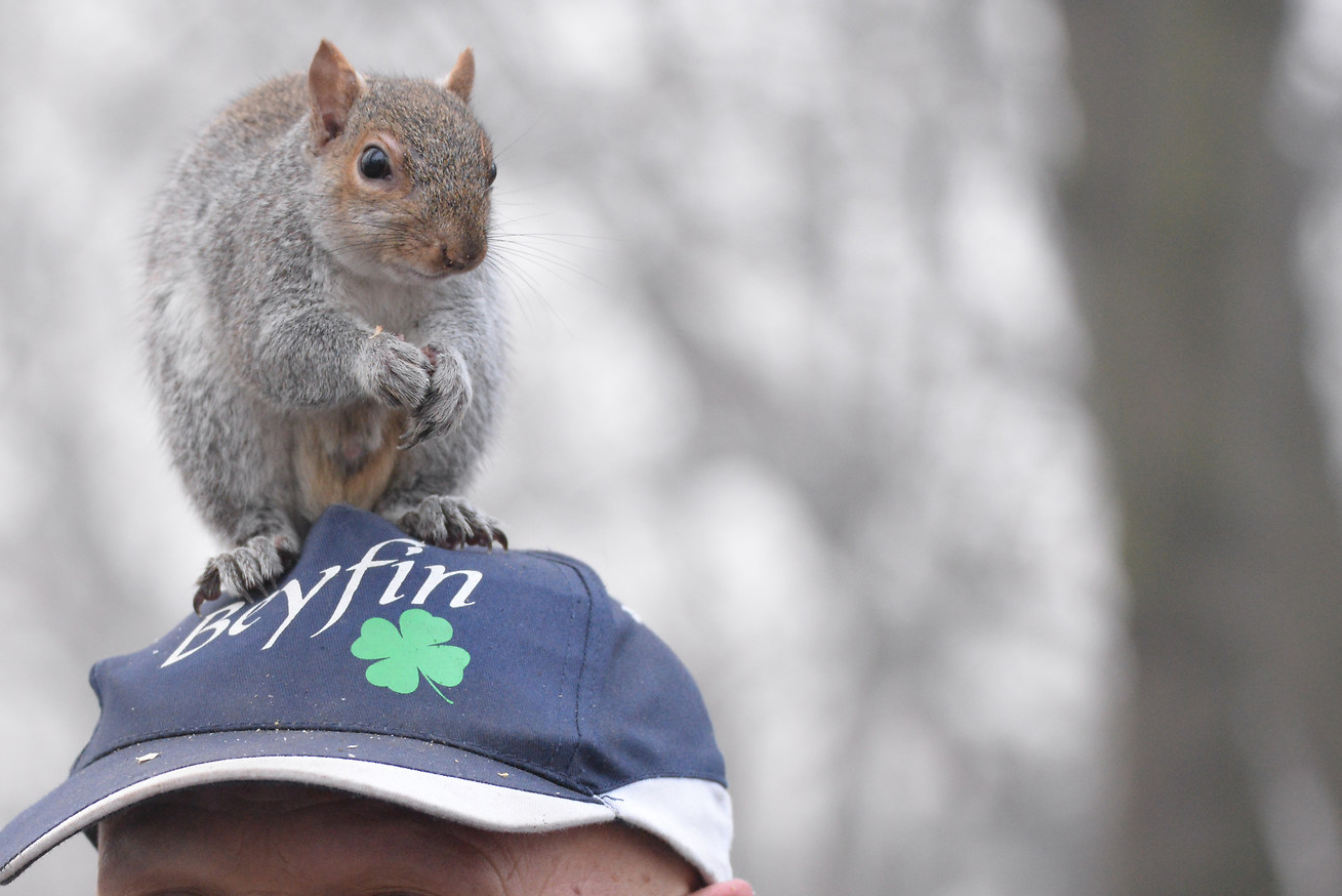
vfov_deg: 5.0
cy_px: 659
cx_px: 331
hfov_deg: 7.5
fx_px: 10255
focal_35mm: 275
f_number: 6.3
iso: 2000
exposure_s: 1/400
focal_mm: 150
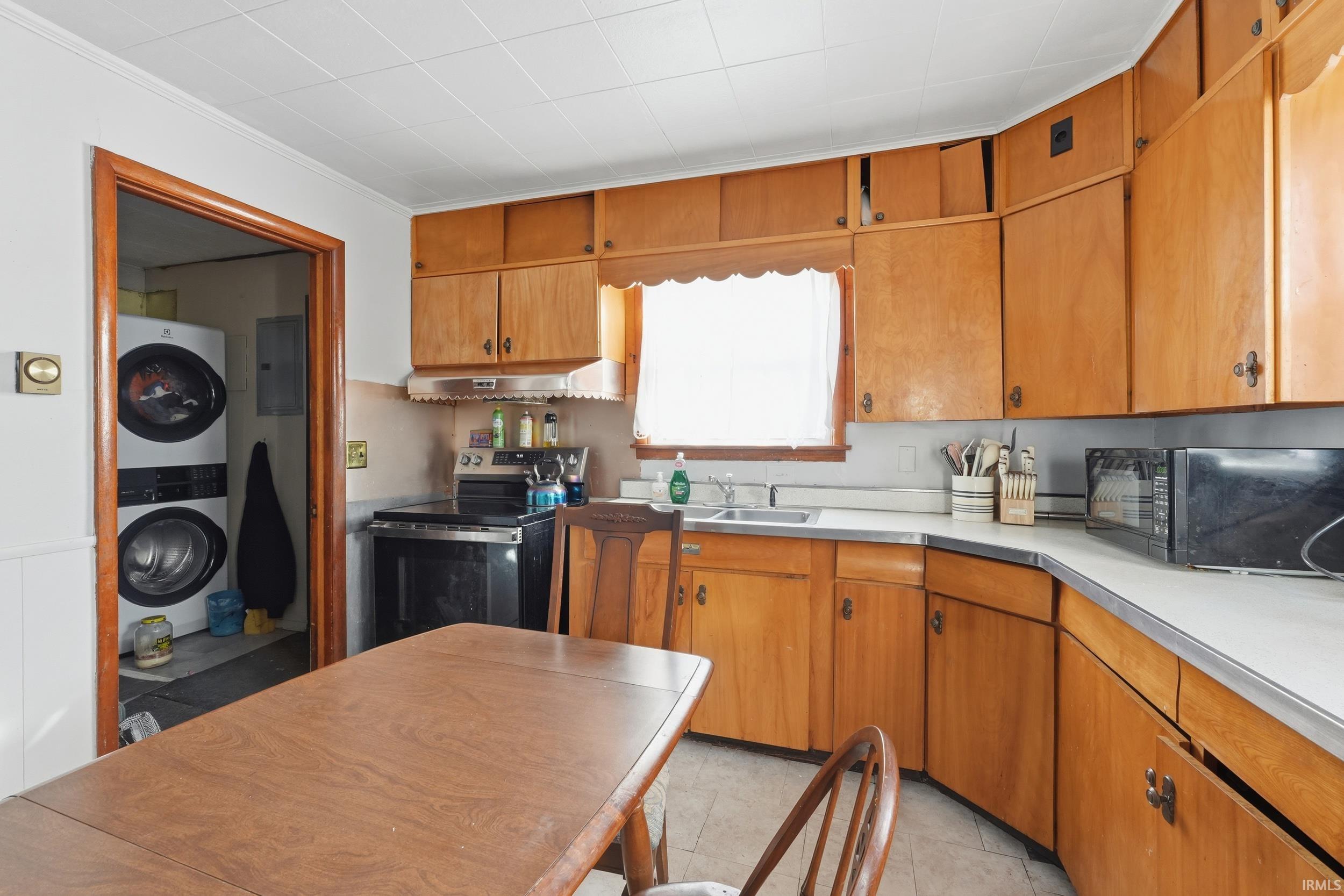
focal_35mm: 15
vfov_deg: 77.3
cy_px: 448
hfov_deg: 100.4
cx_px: 672
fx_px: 560
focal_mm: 10
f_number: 9
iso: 640
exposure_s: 1/50
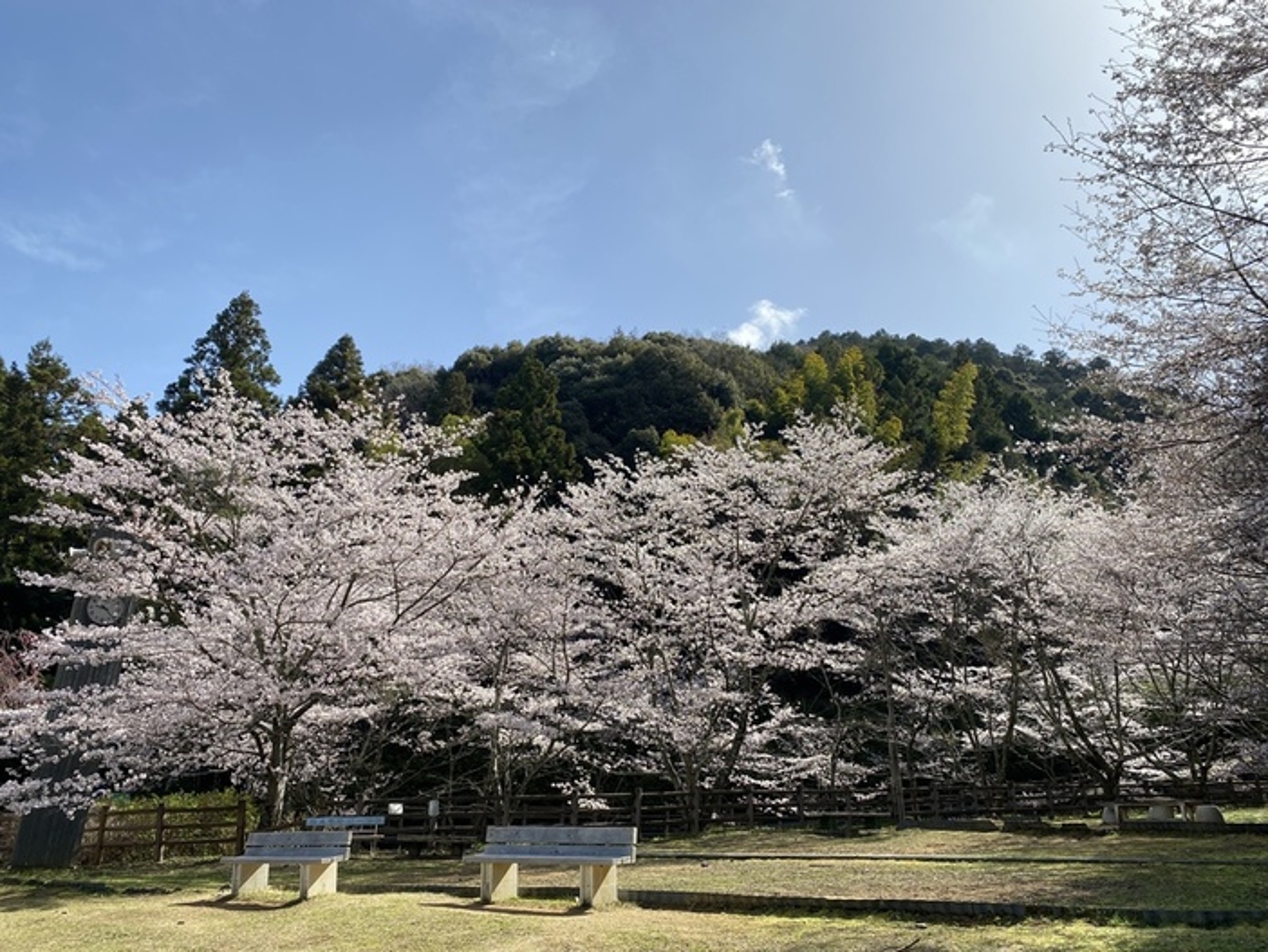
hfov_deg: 67.3
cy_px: 476
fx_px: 953
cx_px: 634
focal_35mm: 26
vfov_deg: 53.1
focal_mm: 4.25
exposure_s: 1/1585
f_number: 1.8
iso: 32
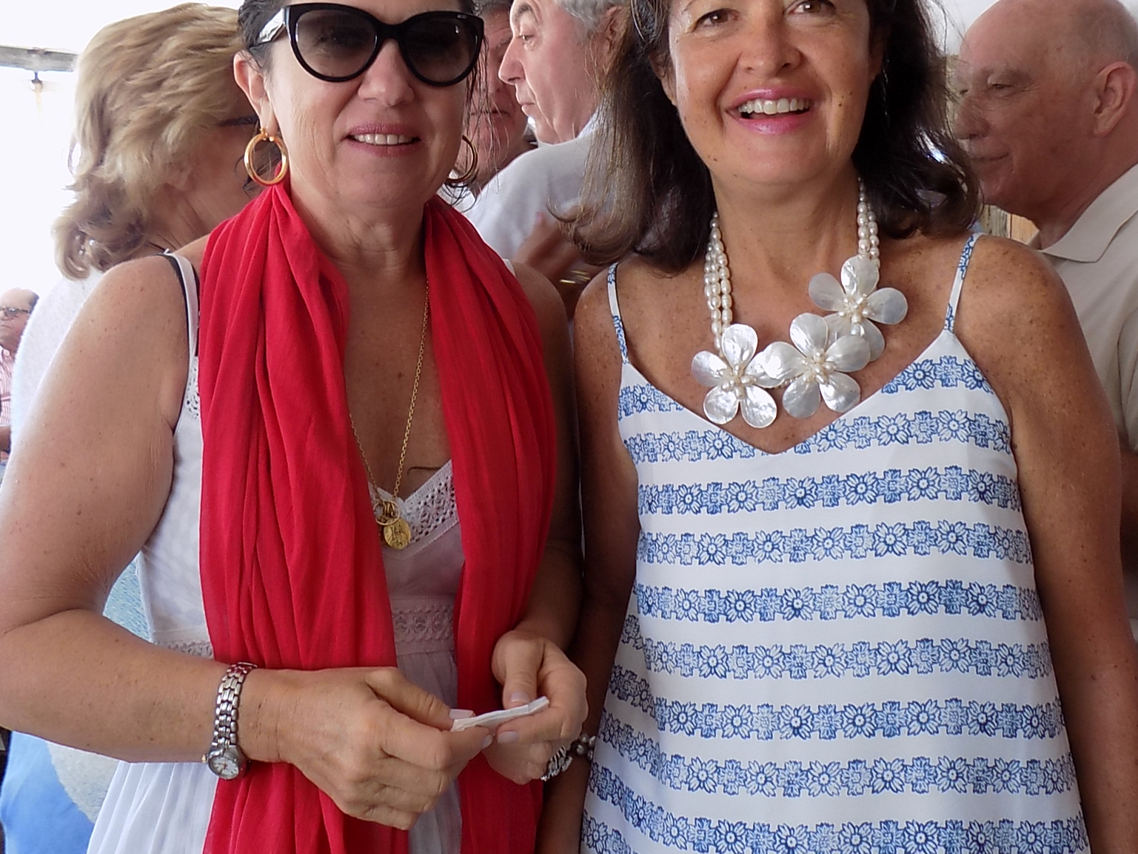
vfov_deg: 41.2
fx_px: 1118
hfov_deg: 54.0
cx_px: 580
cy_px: 277
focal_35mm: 34
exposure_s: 1/40
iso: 80
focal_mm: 4
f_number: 3.1
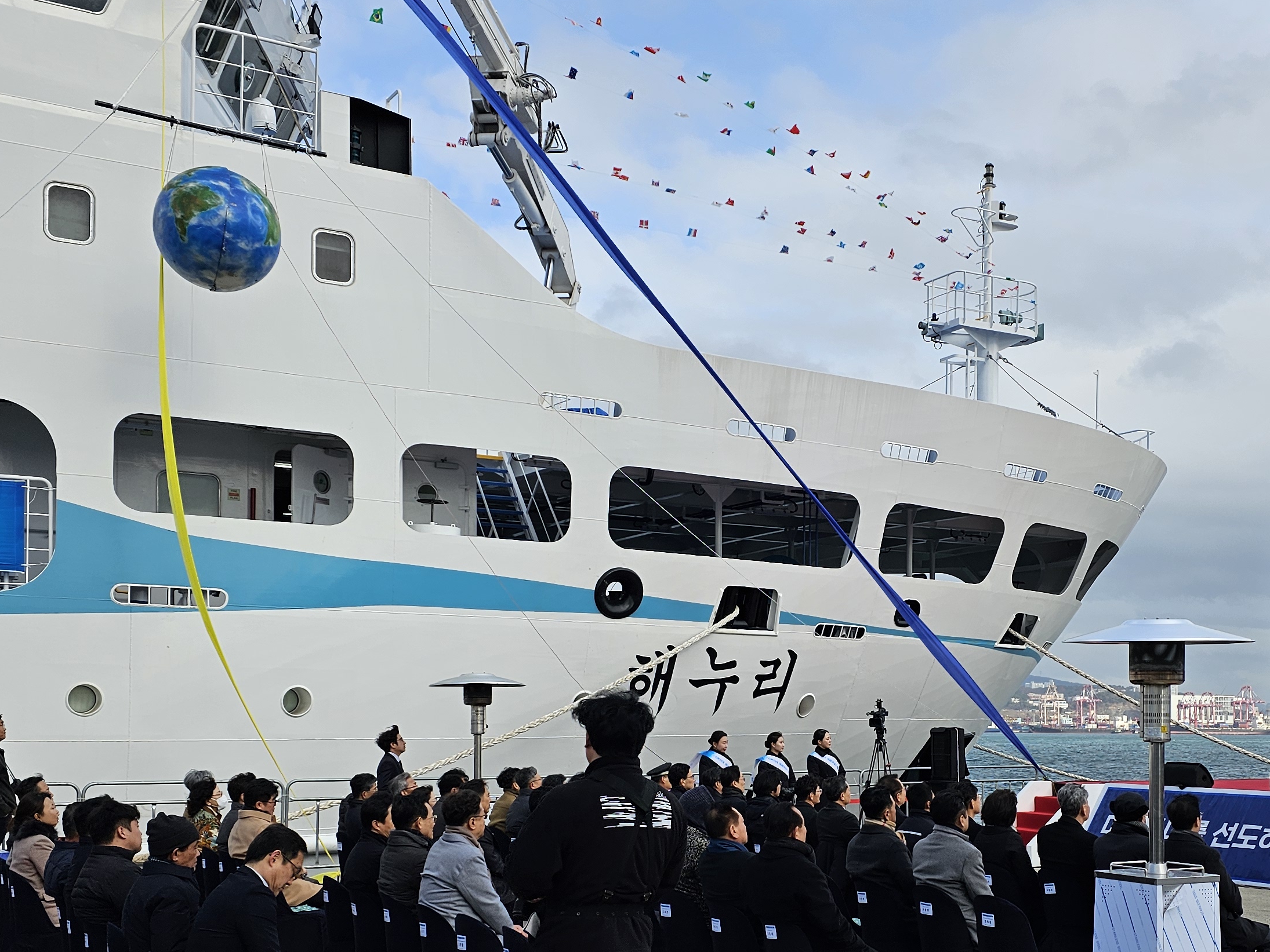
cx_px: 792
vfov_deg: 33.8
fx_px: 1541
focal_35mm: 42
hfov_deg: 44.4
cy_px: 690
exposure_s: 1/769
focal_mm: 6.3
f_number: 1.7
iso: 10
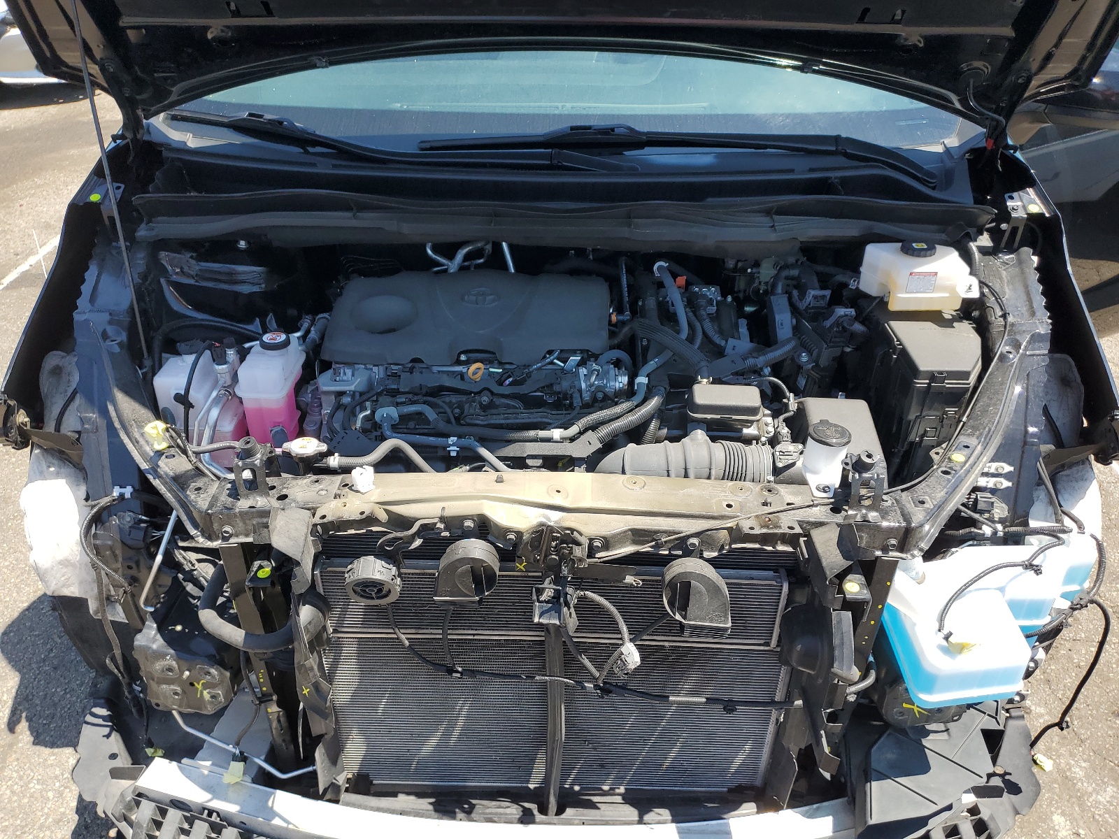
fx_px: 840
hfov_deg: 67.3
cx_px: 560
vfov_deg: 53.1
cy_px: 420
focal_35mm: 26
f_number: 1.5
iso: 50
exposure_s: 1/1250
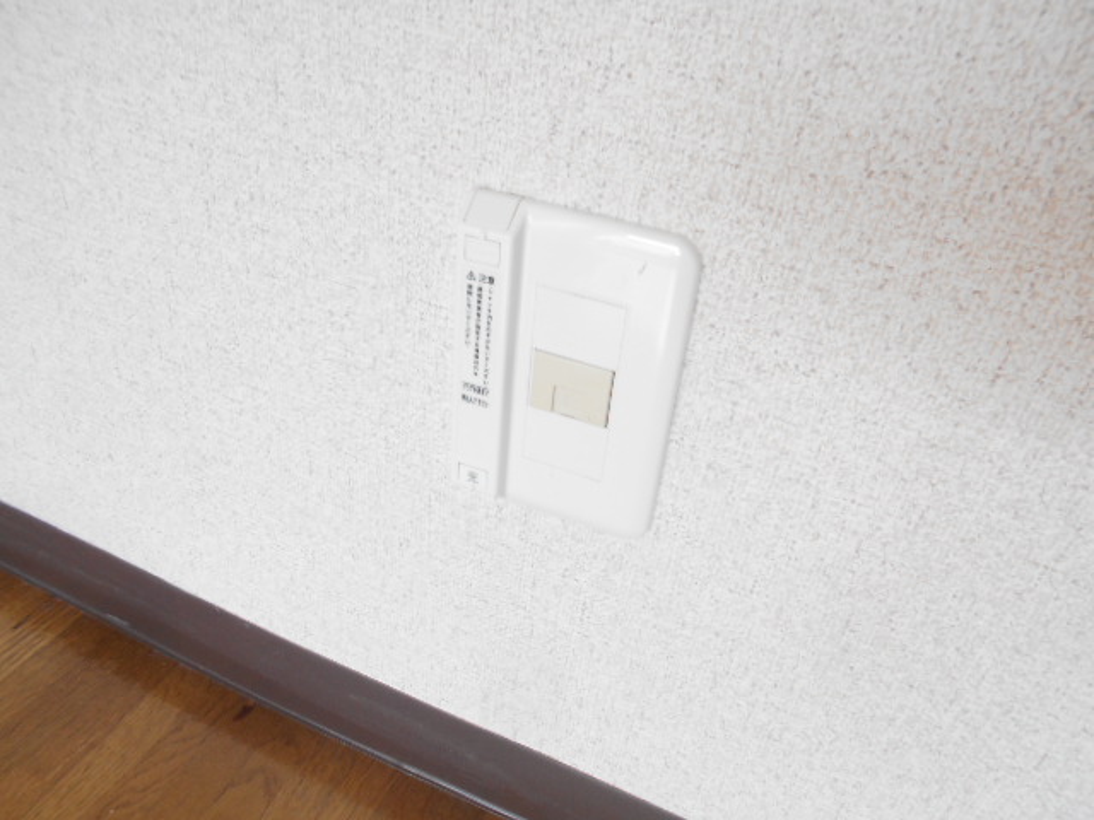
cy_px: 410
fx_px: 822
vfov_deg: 53.1
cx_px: 547
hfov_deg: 67.3
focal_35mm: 26
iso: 140
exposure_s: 1/30
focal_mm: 4.6
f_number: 3.2
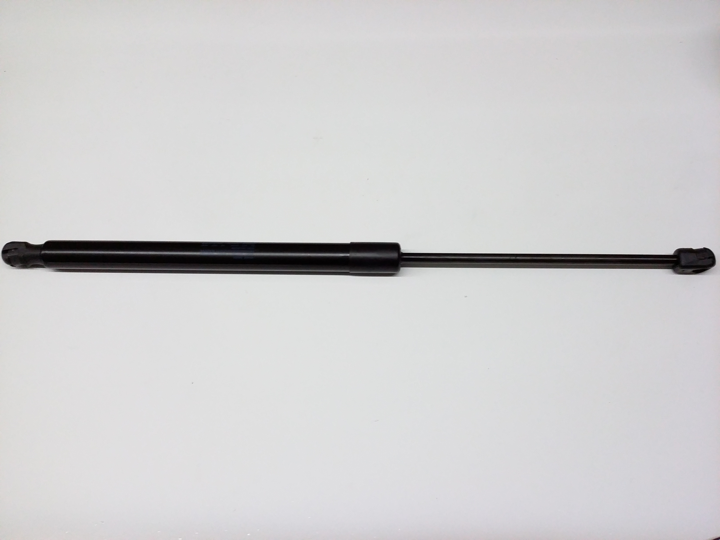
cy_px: 270
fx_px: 666
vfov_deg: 44.2
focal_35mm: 32
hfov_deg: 56.8
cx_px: 360
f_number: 2.4
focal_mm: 3.4
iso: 160
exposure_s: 1/30
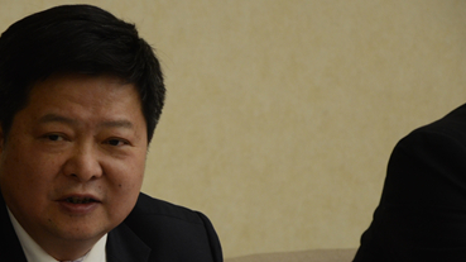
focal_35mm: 217
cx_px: 102
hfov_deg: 9.9
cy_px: 227
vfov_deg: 5.6
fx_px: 2678
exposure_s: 1/80
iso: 800
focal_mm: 85
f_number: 5.6
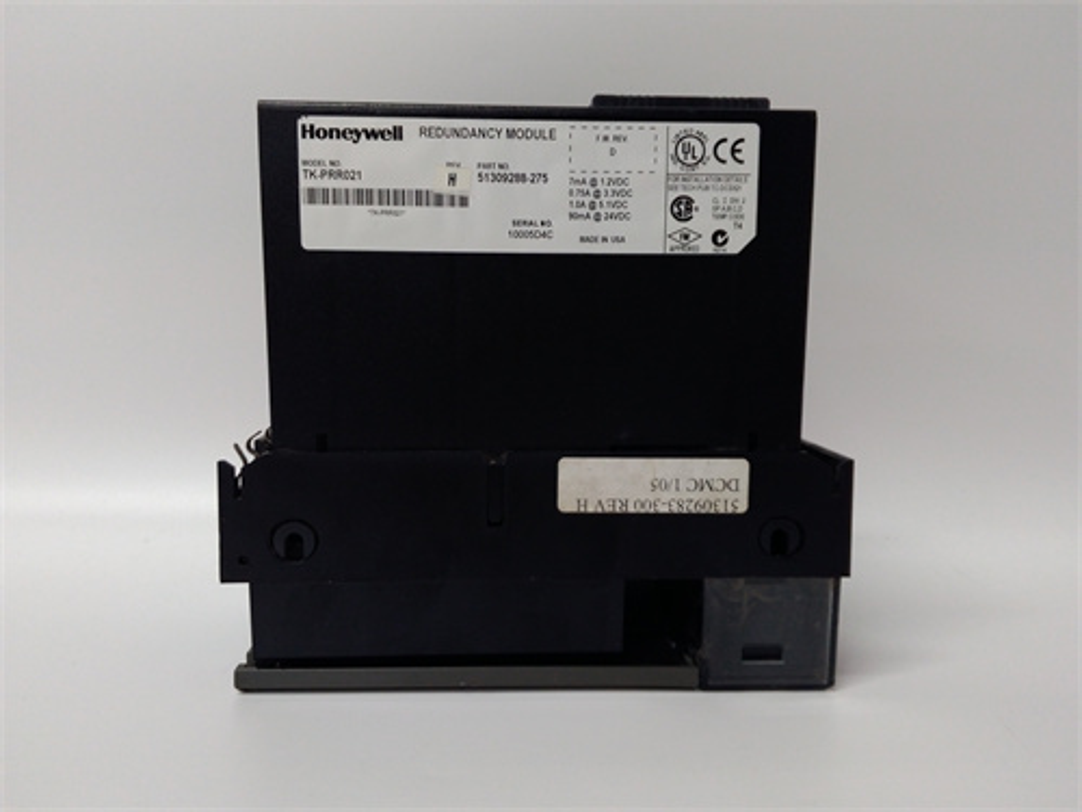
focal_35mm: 27
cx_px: 541
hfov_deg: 65.3
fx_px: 844
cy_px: 406
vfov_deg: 51.4
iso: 218
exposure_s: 1/33
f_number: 2
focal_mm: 3.79
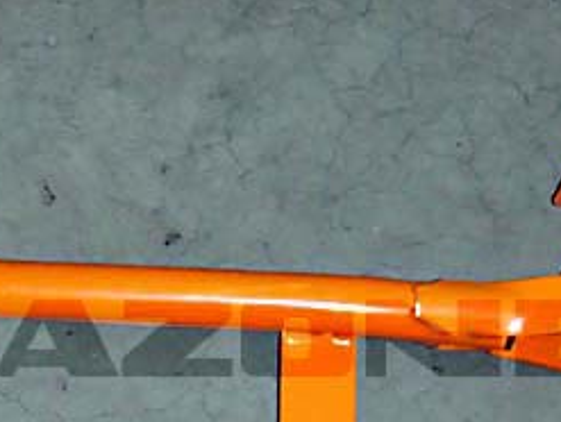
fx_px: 1931
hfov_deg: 16.5
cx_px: 148
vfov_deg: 12.4
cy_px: 390
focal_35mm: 119
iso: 800
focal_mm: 8.25
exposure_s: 1/500
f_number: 4.9
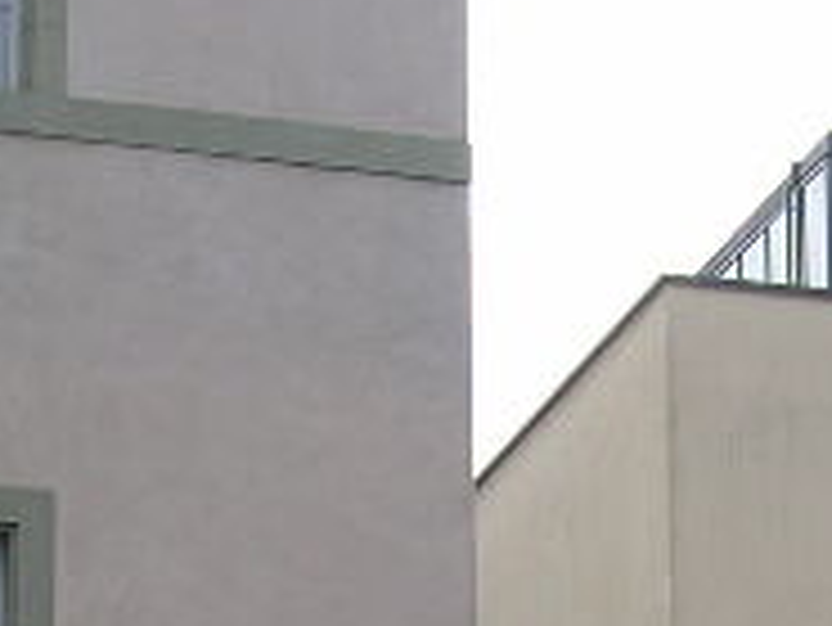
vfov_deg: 9.3
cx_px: 756
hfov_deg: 12.9
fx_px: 3656
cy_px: 1175
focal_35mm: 152
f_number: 7.6
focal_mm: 8
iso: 100
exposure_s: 1/98.4
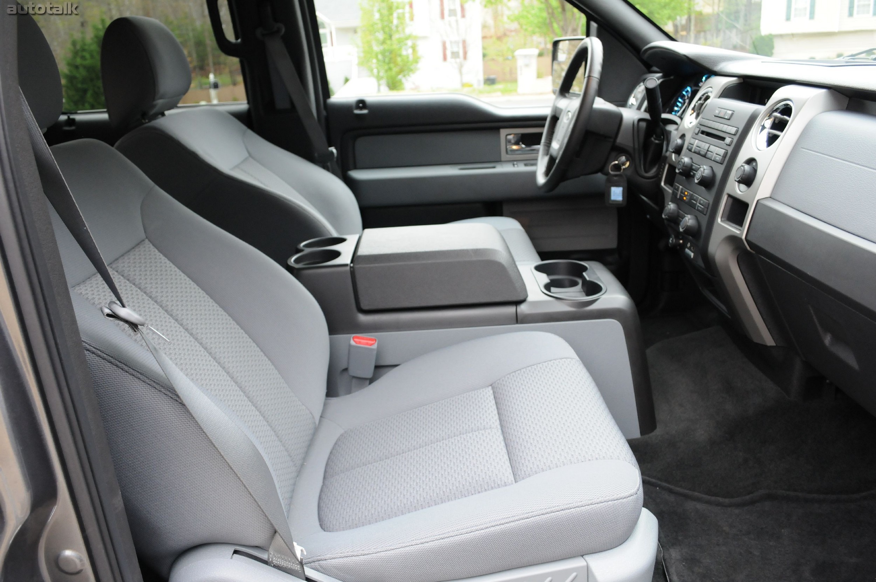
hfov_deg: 62.0
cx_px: 438
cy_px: 291
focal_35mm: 30
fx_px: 729
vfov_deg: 43.5
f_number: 5.6
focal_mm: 20
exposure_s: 1/50
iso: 1000
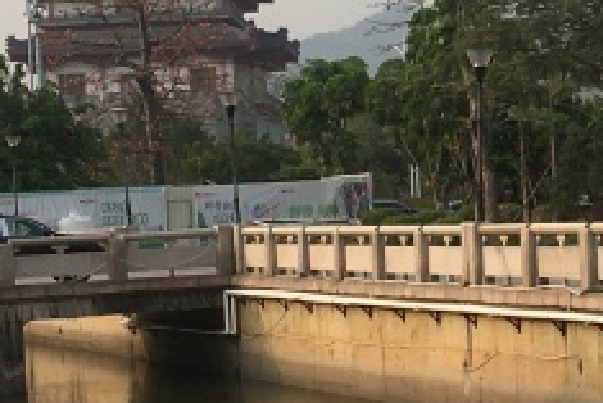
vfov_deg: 8.9
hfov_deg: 13.2
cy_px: 272
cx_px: 575
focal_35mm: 154
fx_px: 2581
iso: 25
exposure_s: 1/962
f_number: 2.2
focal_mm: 4.15
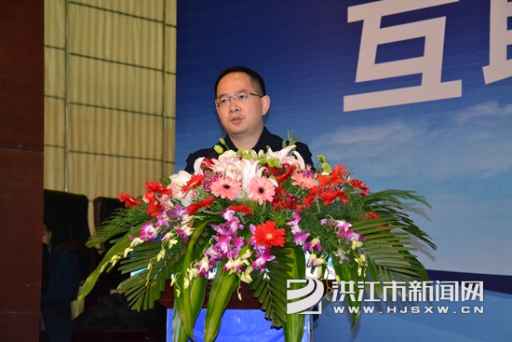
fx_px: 1323
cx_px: 256
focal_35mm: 93
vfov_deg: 14.7
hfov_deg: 21.9
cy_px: 171
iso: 3200
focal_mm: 62
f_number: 5.3
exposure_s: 1/60
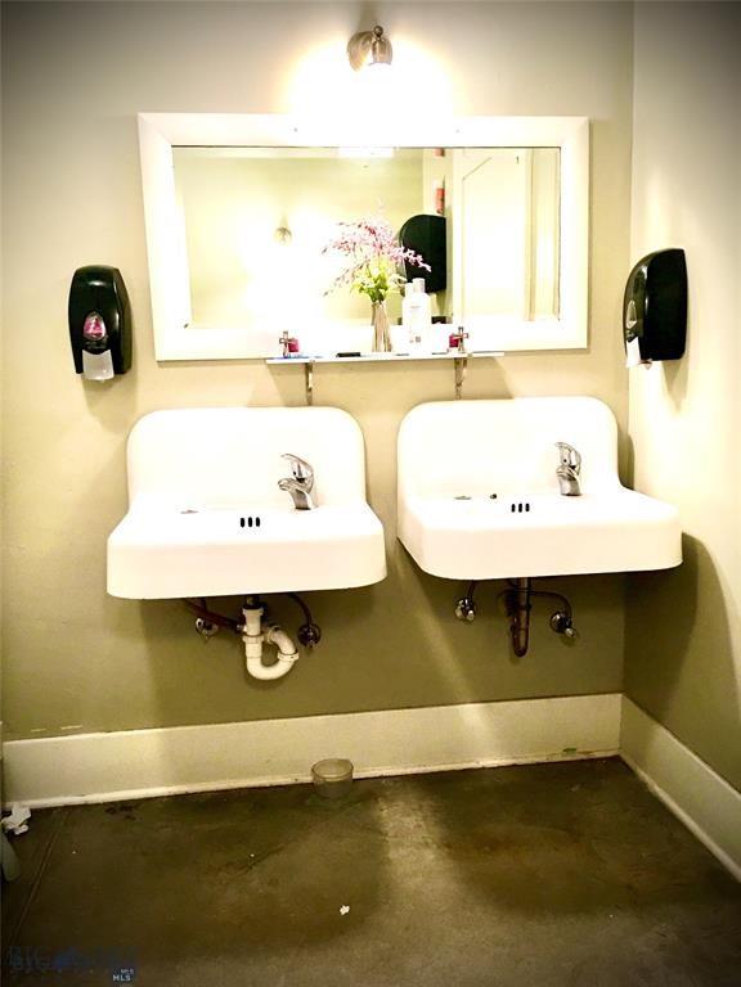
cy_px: 494
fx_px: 828
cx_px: 370
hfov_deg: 48.2
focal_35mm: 29
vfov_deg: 61.7
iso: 80
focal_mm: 4.15
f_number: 2.2
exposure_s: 1/15
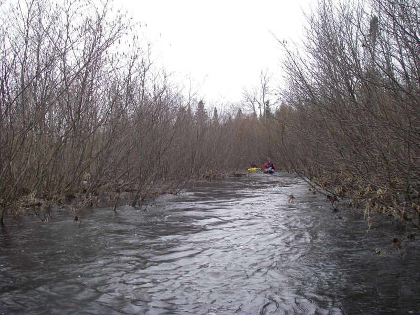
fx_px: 461
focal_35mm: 38
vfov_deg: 37.7
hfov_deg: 49.0
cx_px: 210
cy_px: 158
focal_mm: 6.3
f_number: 3.3
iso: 64
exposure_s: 1/160
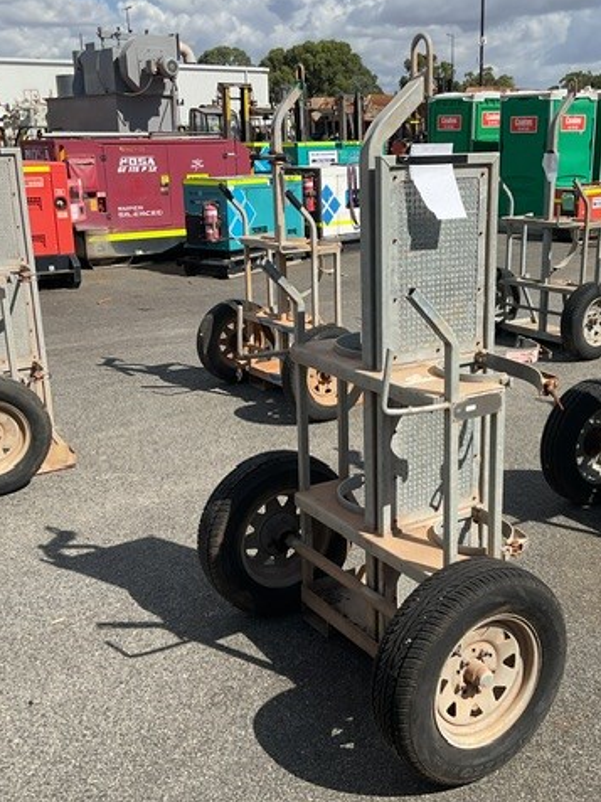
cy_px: 399
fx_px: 903
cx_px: 365
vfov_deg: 47.9
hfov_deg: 36.7
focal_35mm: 39
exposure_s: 1/2227
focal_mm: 3
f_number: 1.8
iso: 16
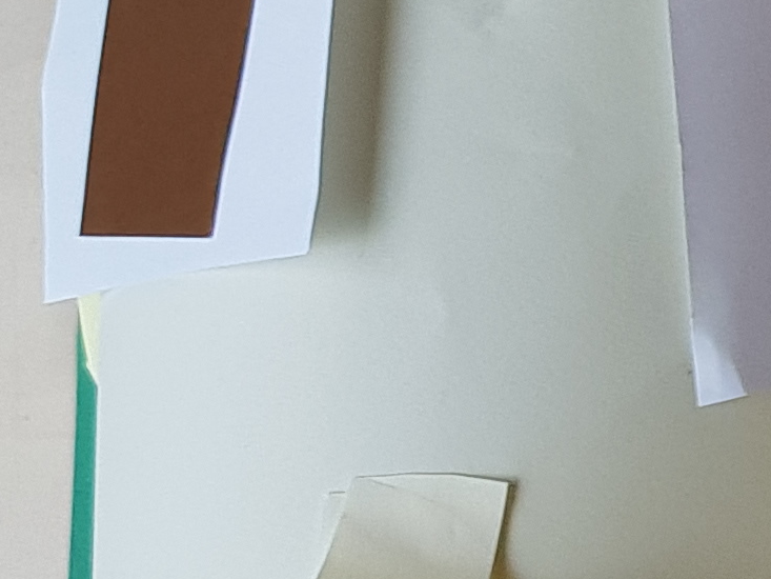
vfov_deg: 10.4
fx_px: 3186
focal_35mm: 143
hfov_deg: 10.7
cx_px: 2119
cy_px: 256
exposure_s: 1/177
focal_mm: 4.2
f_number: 1.7
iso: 40
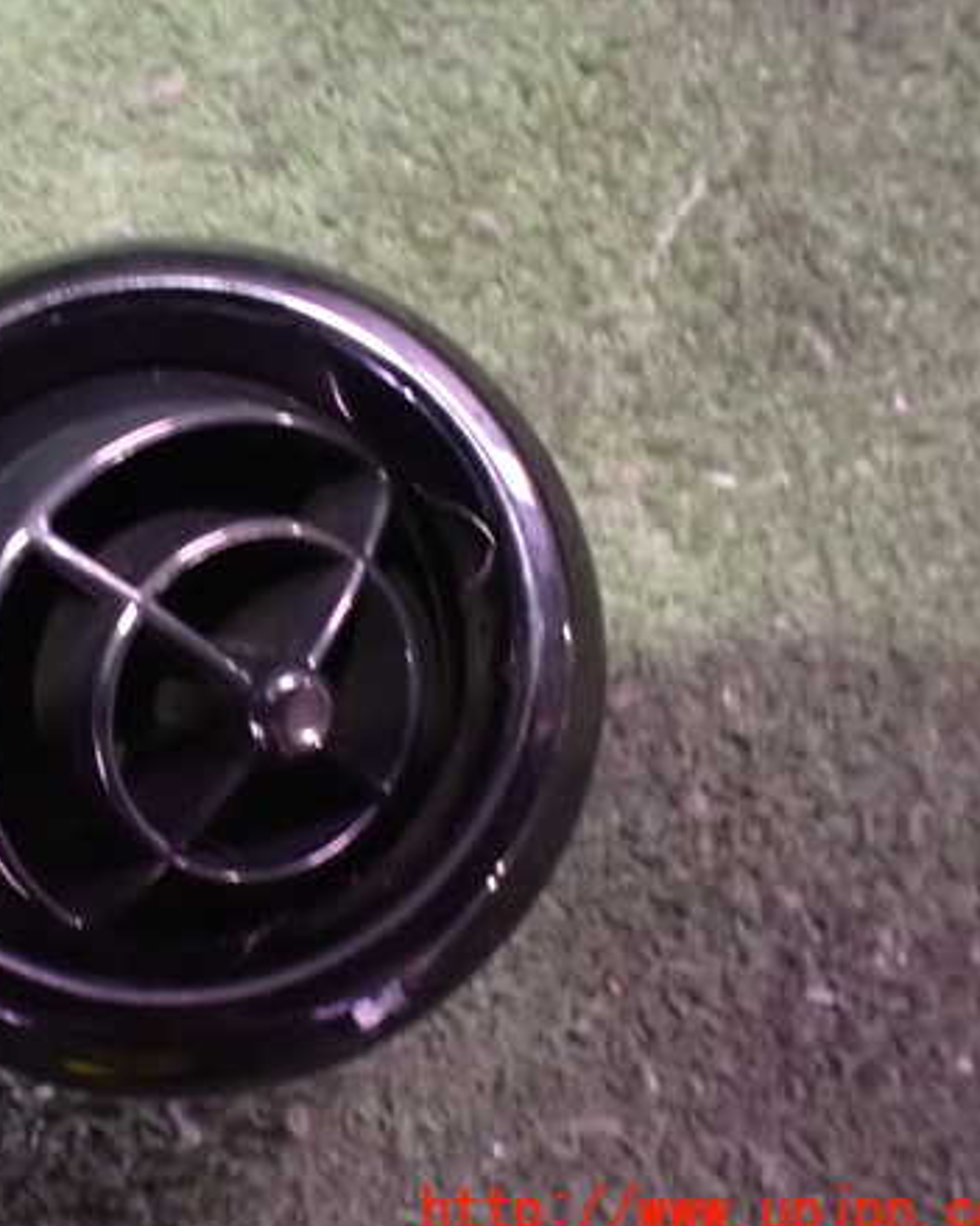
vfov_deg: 45.8
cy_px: 620
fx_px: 1451
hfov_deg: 36.2
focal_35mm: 40
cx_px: 215
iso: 1600
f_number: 2.3
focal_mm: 5.4
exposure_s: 1/25
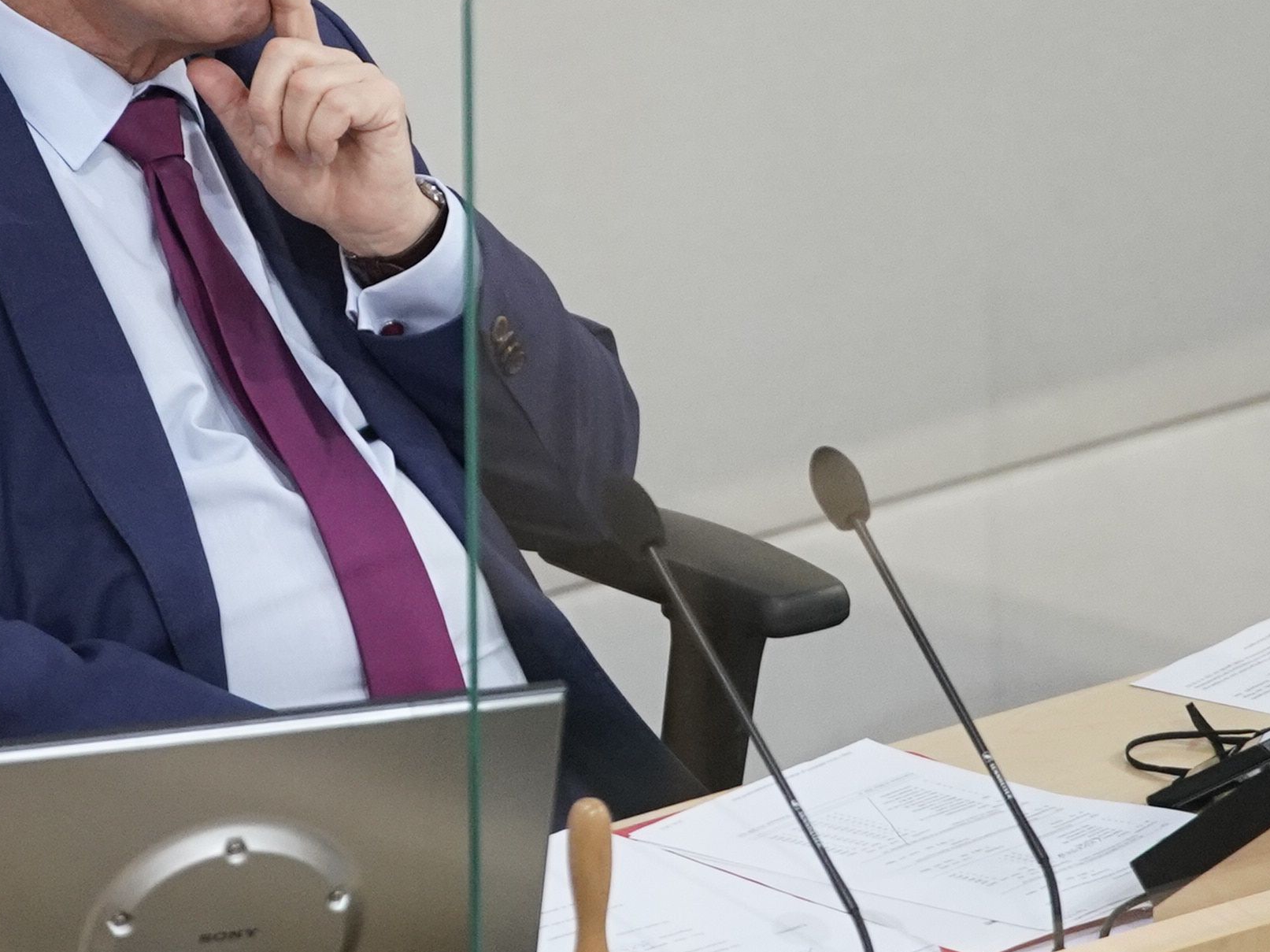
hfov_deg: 2.8
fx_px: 25823
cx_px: 271
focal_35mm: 704
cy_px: 321
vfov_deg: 2.1
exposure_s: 1/640
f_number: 2.8
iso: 3200
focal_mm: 200
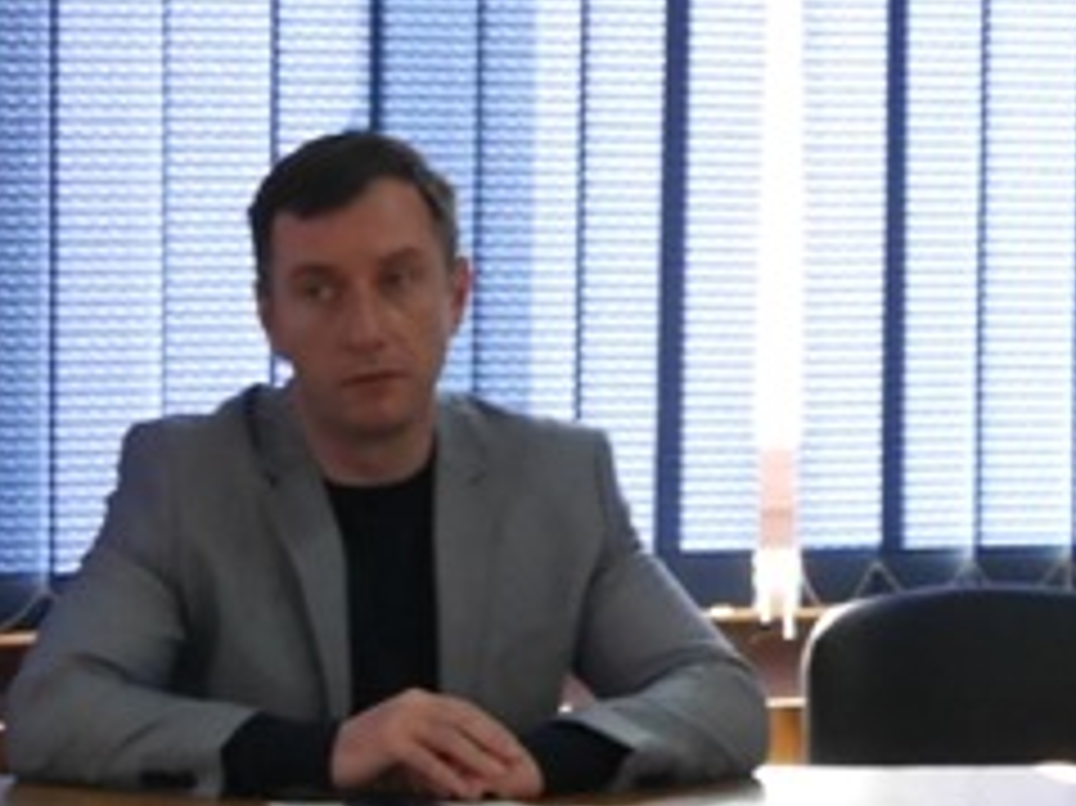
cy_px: 491
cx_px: 513
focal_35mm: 202
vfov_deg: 7.3
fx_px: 6276
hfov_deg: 9.8
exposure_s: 1/125
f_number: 4
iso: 1250
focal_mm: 21
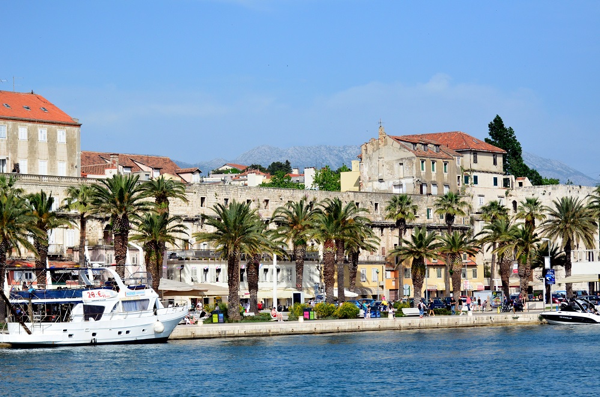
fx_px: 1746
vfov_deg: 13.0
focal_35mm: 105
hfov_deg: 19.5
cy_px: 198
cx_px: 300
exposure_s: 1/8000
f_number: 4.5
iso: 720
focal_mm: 70
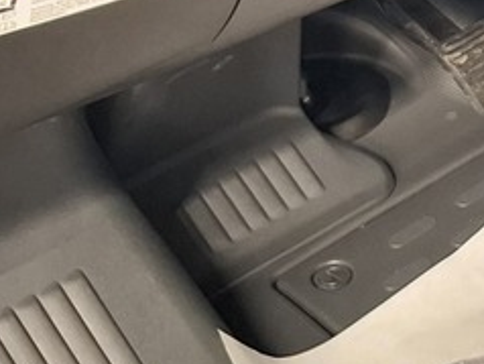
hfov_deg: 12.8
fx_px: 1945
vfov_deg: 10.5
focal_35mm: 139
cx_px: 876
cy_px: -71
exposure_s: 1/25
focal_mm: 5.54
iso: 500
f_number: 1.8
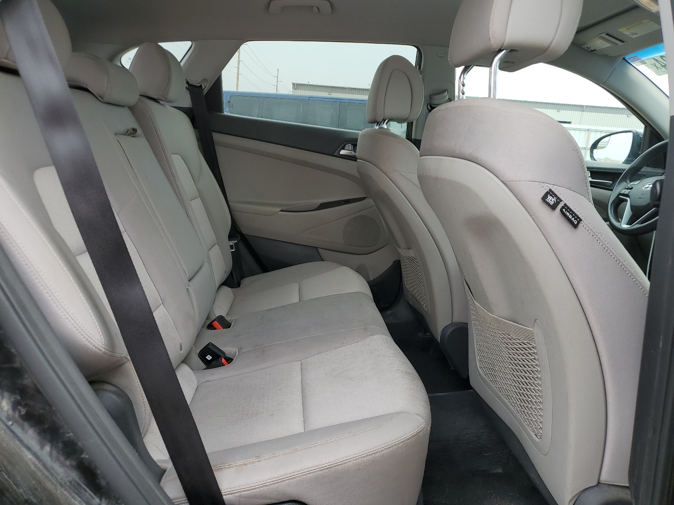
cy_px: 252
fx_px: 506
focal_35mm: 26
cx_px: 337
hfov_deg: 67.3
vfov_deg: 53.1
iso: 50
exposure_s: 1/435
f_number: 1.5
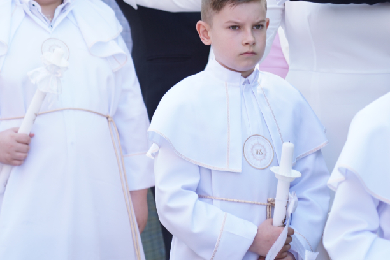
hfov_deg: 9.2
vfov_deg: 6.1
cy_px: 18
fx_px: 2416
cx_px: 153
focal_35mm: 223
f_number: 4
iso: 100
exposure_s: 1/125
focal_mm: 105
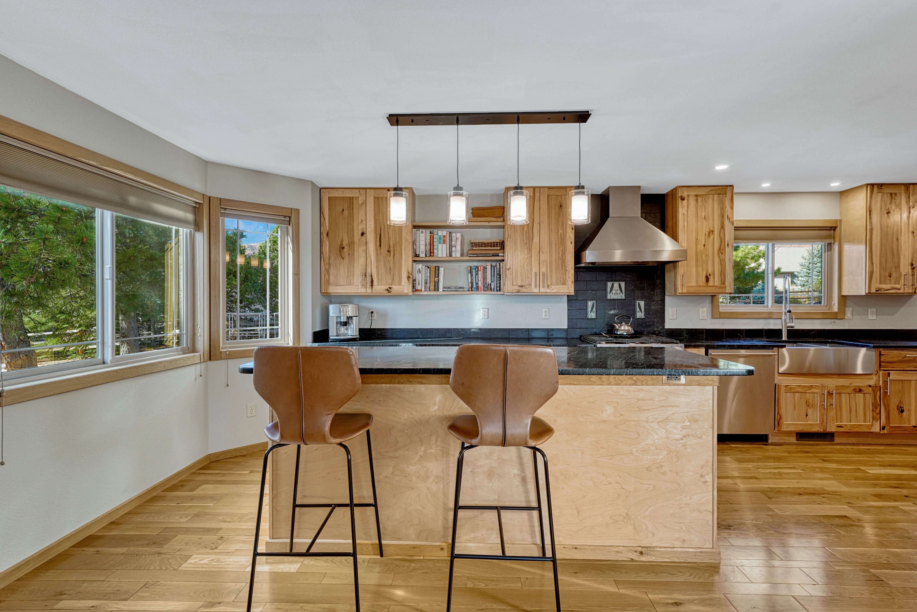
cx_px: 458
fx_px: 415
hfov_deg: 95.7
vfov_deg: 72.8
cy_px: 306
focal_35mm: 16
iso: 400
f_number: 8
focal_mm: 16.3
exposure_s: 1/5
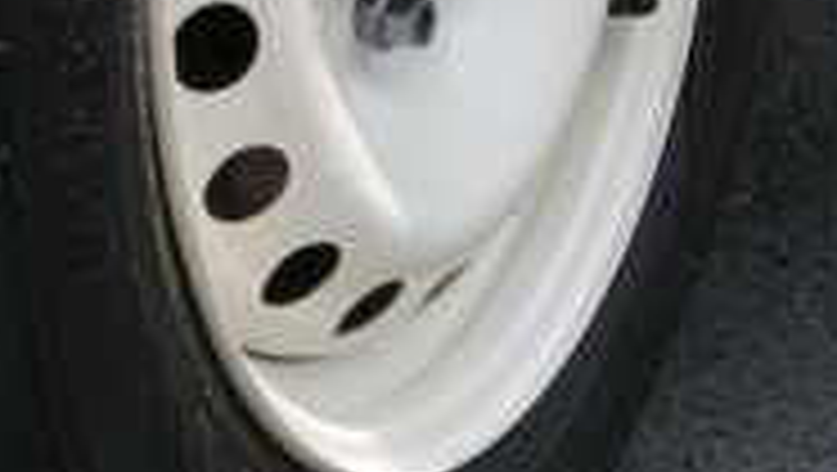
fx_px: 4194
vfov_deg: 6.4
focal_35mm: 189
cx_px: 248
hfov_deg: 11.4
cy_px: -121
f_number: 11
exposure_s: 1/125
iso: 200
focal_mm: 35
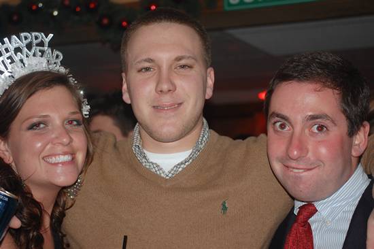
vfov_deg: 16.5
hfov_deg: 24.6
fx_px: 857
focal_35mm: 82
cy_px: 124
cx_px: 187
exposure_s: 1/60
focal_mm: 55
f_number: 4
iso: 400
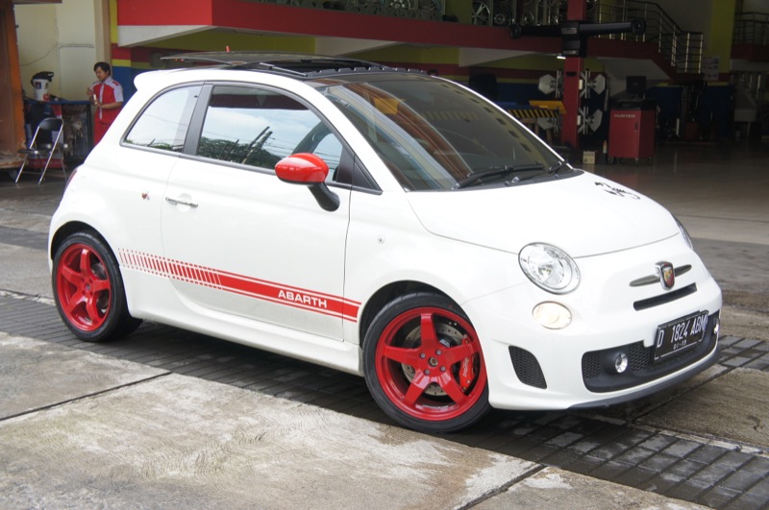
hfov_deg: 38.9
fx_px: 1088
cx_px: 384
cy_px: 255
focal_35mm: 51
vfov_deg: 26.4
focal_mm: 34
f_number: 5.6
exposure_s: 1/80
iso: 200
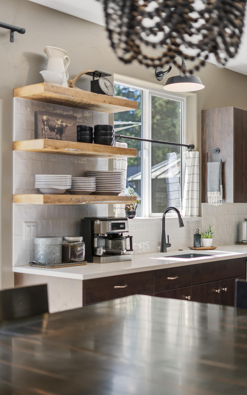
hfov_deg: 24.9
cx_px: 127
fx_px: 560
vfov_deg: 38.9
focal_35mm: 52
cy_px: 194
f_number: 1.8
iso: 250
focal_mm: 50
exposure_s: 1/320
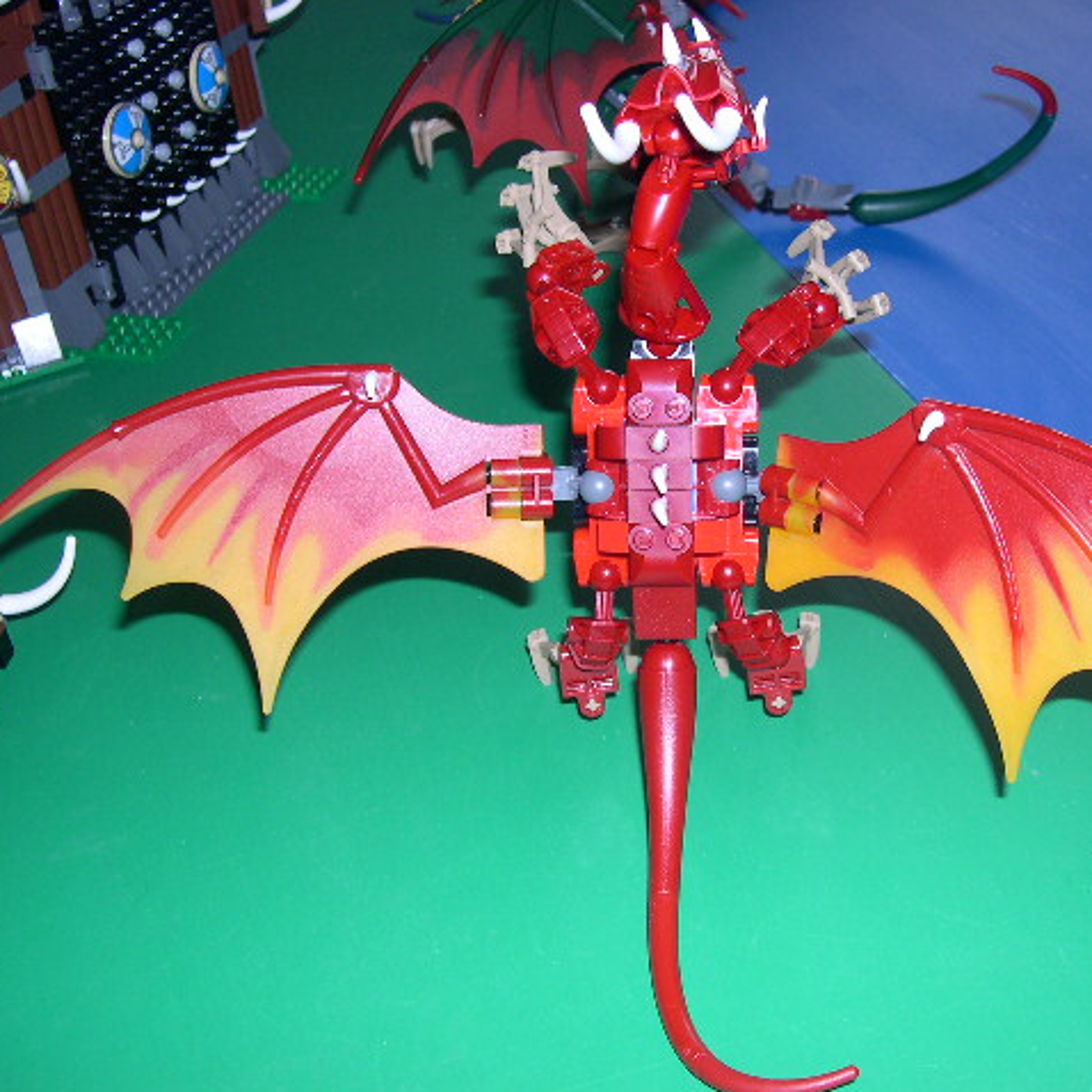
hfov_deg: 37.3
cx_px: 679
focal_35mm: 45
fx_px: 1606
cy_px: 546
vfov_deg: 37.6
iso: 100
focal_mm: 8
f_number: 2.8
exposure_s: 1/60
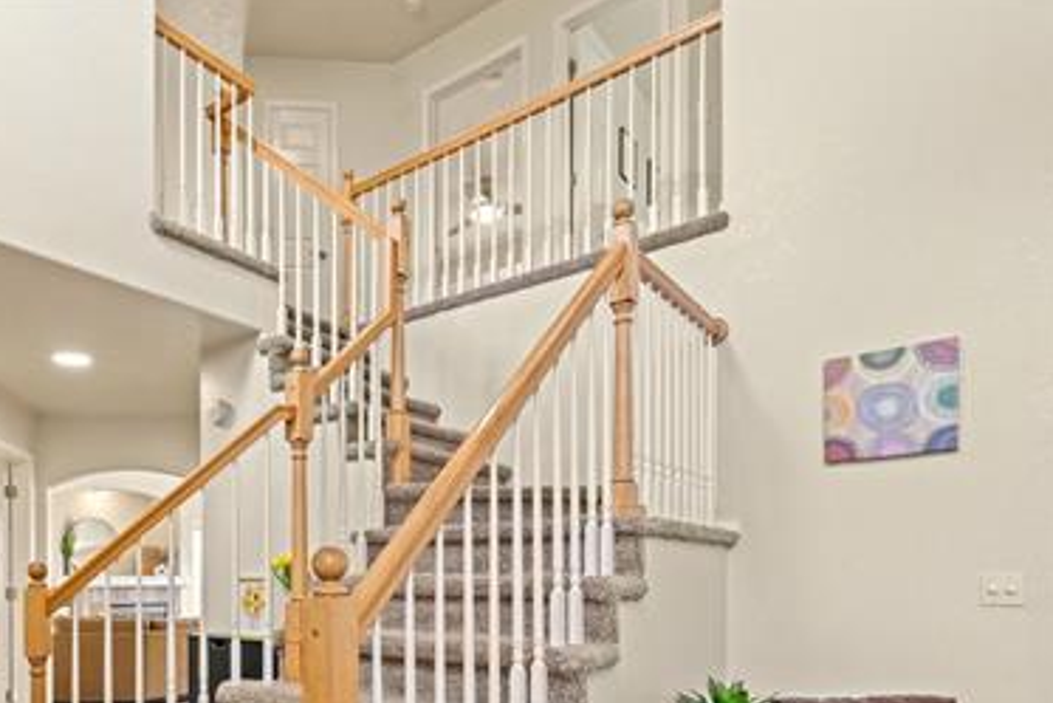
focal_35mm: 24
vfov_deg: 49.2
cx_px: 344
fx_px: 702
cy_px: 590
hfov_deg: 71.4
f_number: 10
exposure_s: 1/30
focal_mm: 14
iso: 6400
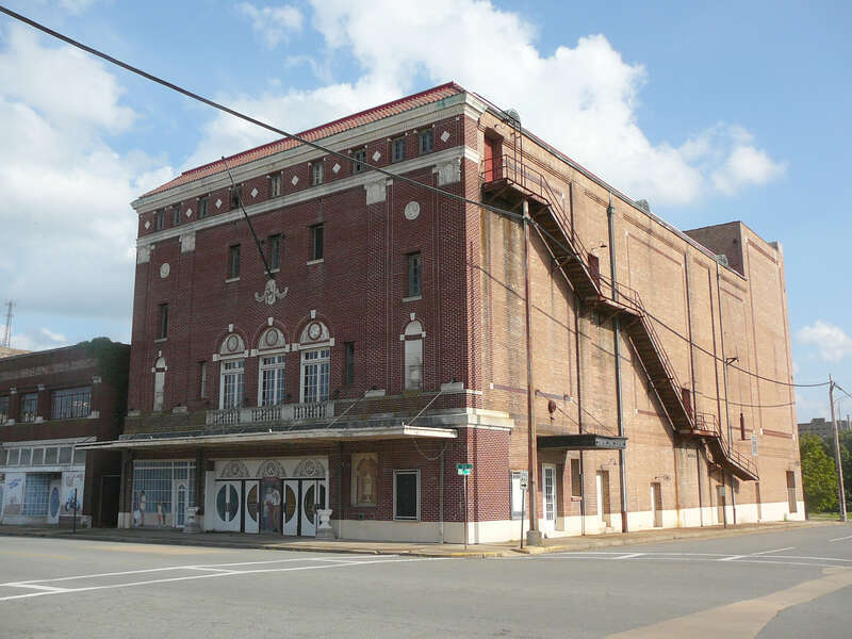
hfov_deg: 52.6
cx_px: 426
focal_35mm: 35
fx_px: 861
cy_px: 320
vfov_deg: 40.7
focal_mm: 5.2
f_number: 5
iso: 80
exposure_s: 1/500
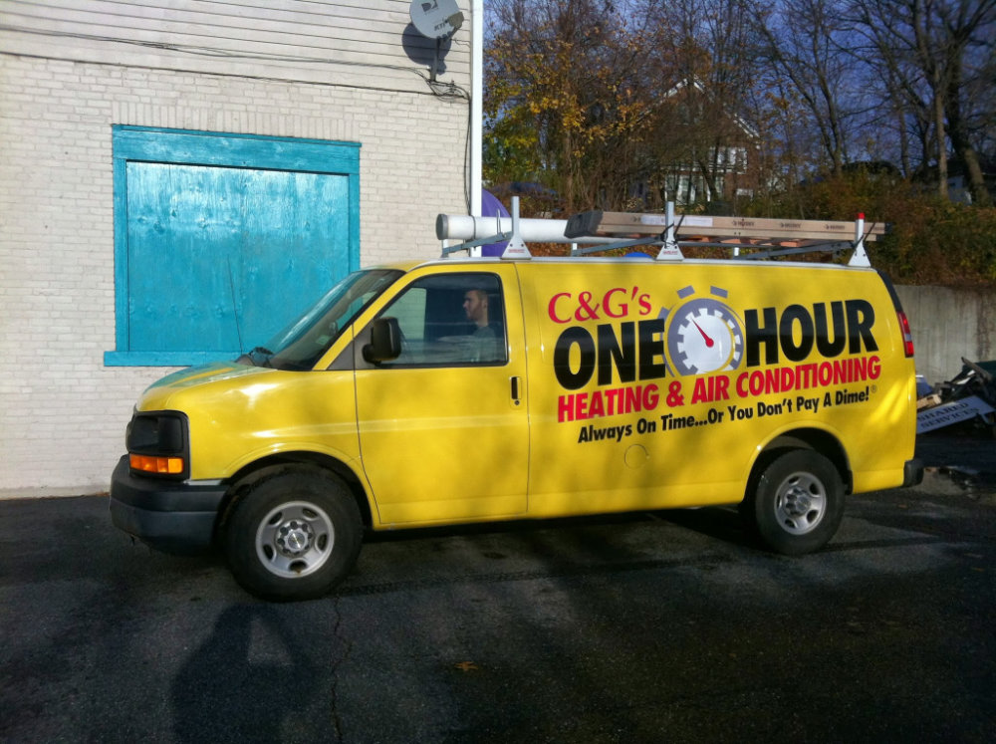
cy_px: 372
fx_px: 1006
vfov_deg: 40.6
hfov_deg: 52.7
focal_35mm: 35
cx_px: 498
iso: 80
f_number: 2.8
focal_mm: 3.9
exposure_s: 1/2587
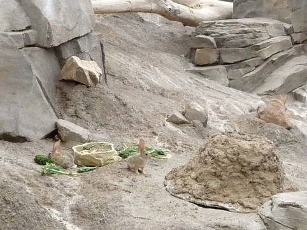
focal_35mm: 93
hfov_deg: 21.1
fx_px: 824
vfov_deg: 15.9
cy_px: 110
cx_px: 173
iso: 400
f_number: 3.3
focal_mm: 4.7
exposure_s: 1/320
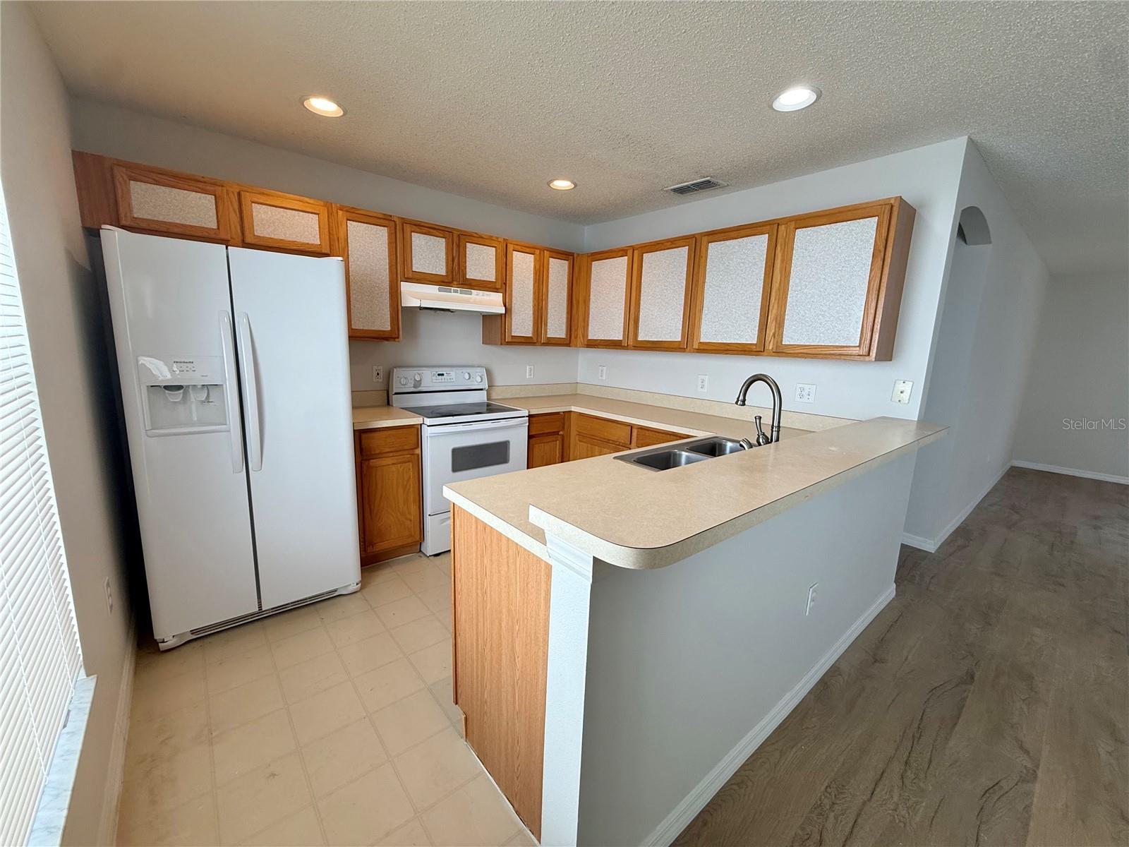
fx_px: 457
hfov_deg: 102.1
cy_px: 424
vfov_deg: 85.7
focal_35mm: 14
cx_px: 564
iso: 100
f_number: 2.2
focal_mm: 2.22
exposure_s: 1/120
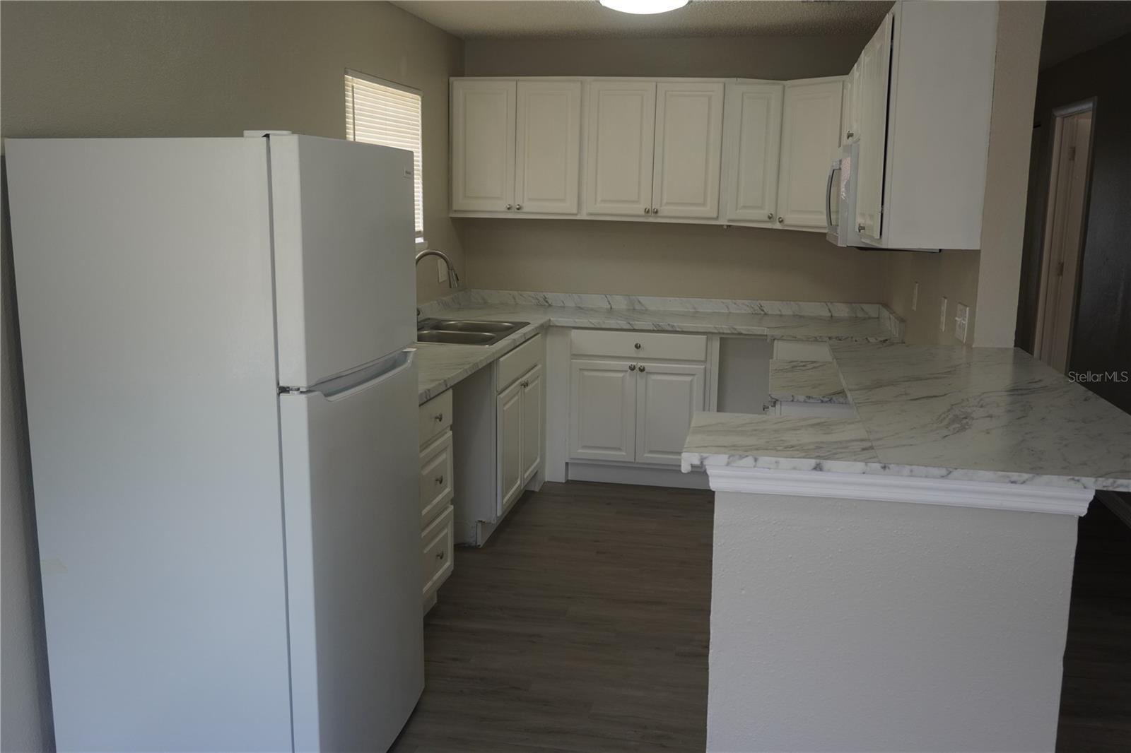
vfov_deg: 40.0
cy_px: 376
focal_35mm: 33
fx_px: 1036
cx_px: 566
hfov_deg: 57.2
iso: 400
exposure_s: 1/160
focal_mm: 22
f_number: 4
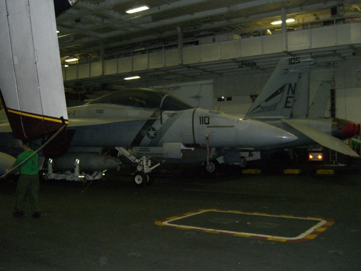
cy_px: 136
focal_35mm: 38
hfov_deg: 49.0
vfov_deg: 37.7
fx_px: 396
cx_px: 180
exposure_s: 1/60
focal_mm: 7.9
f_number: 2.8
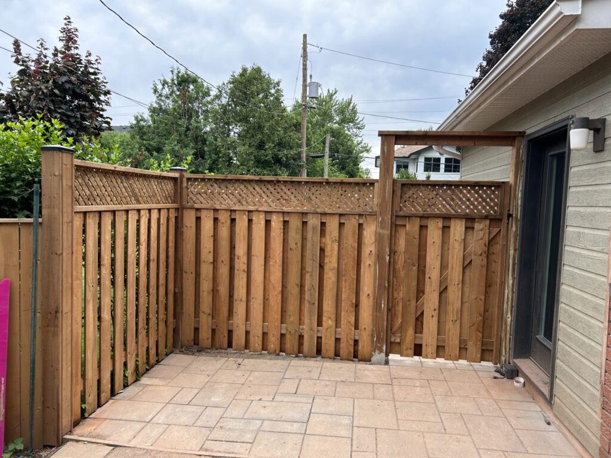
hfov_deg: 67.3
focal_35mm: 26
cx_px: 306
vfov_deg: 53.1
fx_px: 459
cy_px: 229
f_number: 1.5
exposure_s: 1/949
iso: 50
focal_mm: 5.7
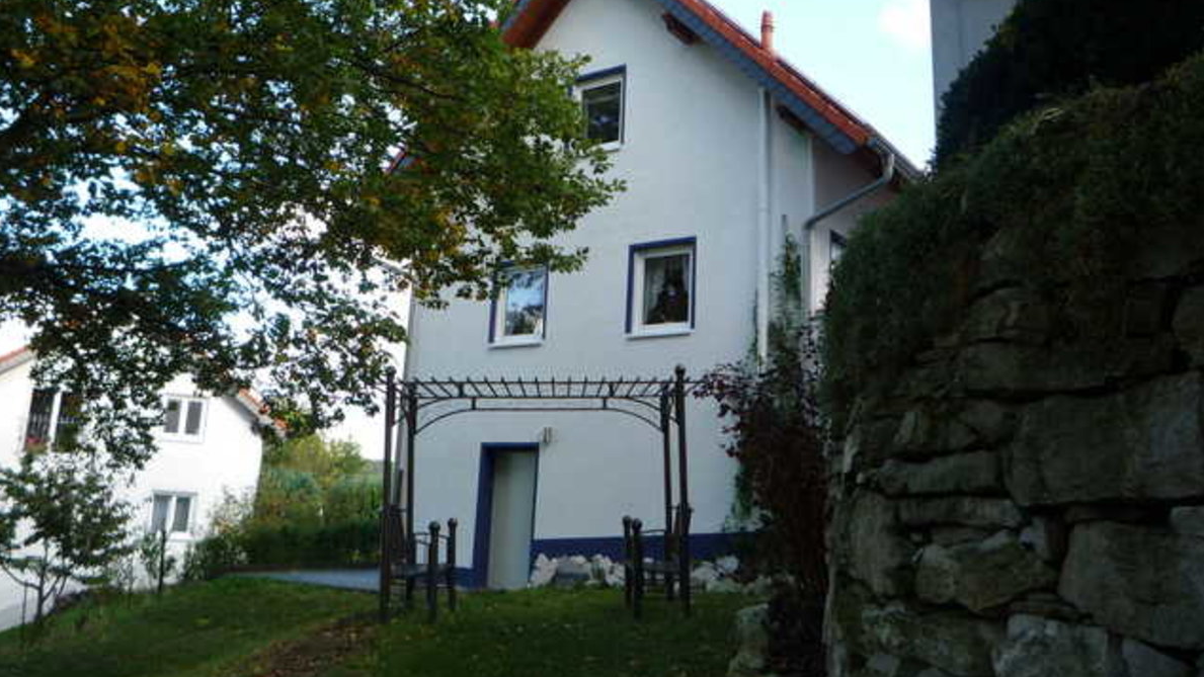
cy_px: 260
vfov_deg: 35.5
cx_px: 604
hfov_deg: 59.5
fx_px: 1054
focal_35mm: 33
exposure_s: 1/100
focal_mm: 5.2
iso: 100
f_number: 4
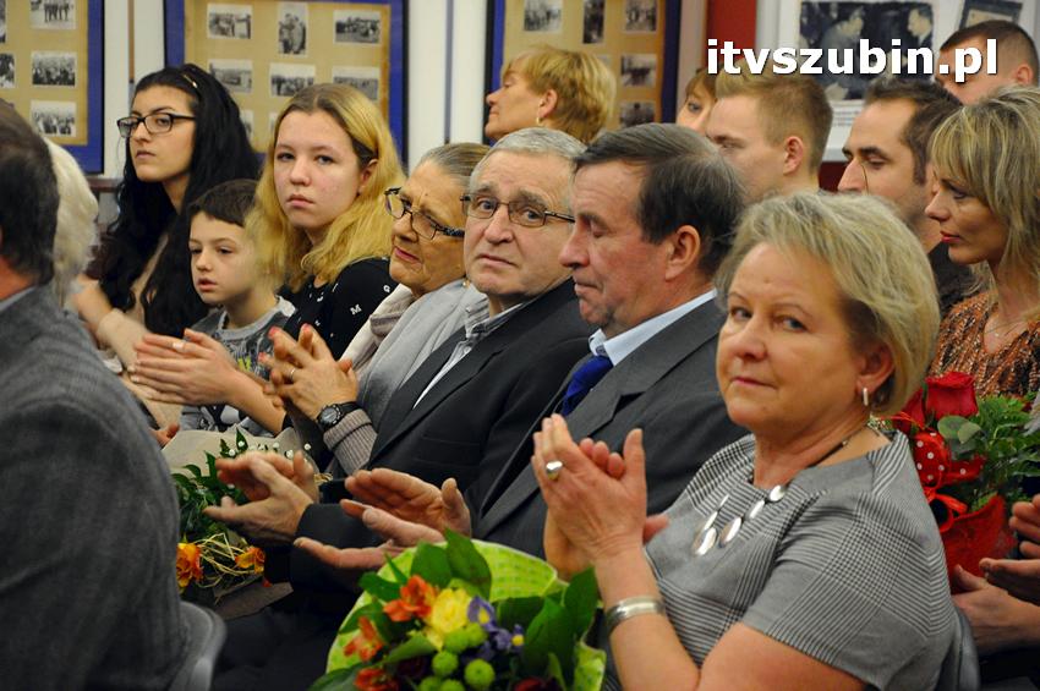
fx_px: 3463
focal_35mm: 120
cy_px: 346
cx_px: 520
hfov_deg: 17.1
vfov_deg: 11.4
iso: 2500
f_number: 5.6
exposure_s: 1/80
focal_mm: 80
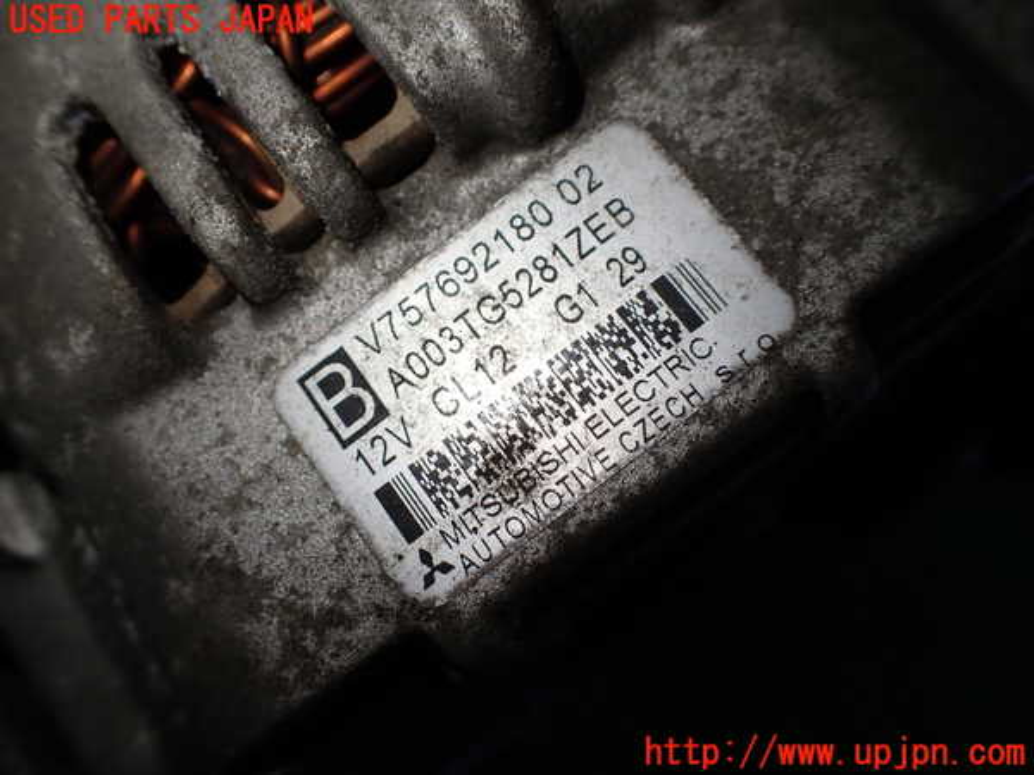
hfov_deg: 60.0
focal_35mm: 30
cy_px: 388
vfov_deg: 46.8
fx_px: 896
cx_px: 517
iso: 100
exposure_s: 1/160
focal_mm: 5.4
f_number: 2.3
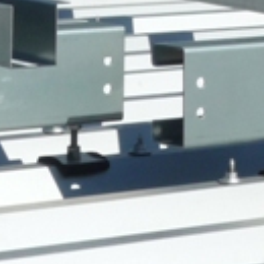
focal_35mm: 205
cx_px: 384
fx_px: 1769
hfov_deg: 8.4
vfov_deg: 8.4
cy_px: -75
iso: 100
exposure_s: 1/1000
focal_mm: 8.3
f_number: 5.6
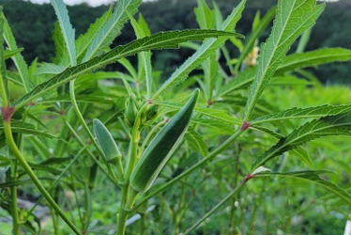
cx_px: 204
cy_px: 146
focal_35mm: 32
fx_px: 312
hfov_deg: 58.4
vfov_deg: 40.9
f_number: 1.8
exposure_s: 1/120
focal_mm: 6.7
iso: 40
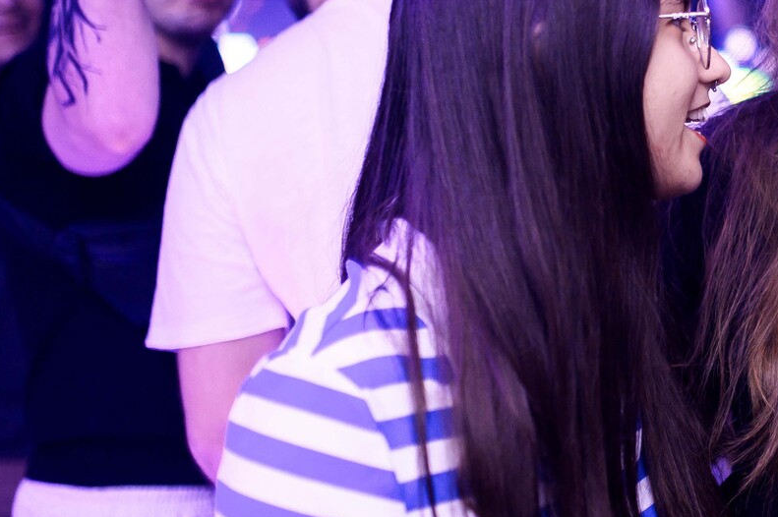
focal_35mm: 85
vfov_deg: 16.0
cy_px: 227
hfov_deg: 22.9
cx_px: 793
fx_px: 1835
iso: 400
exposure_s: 1/200
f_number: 1.6
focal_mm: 35
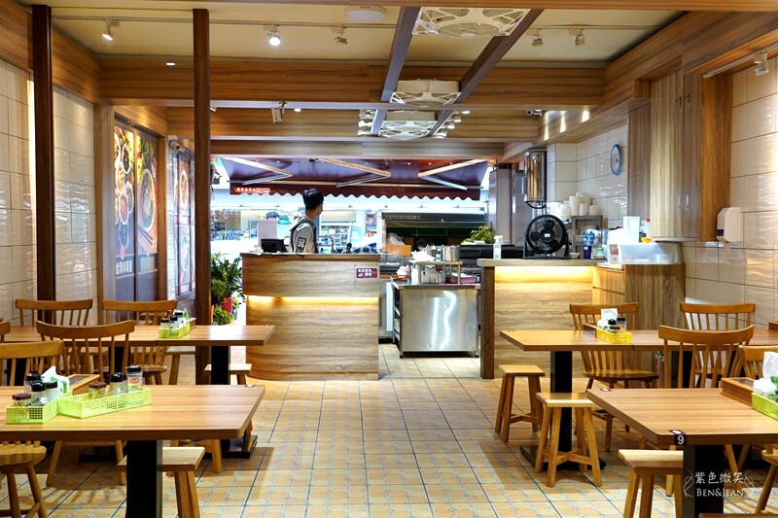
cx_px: 389
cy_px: 259
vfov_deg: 36.9
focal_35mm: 36
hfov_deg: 53.1
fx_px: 778
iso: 1600
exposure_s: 1/40
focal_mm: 36
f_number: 8
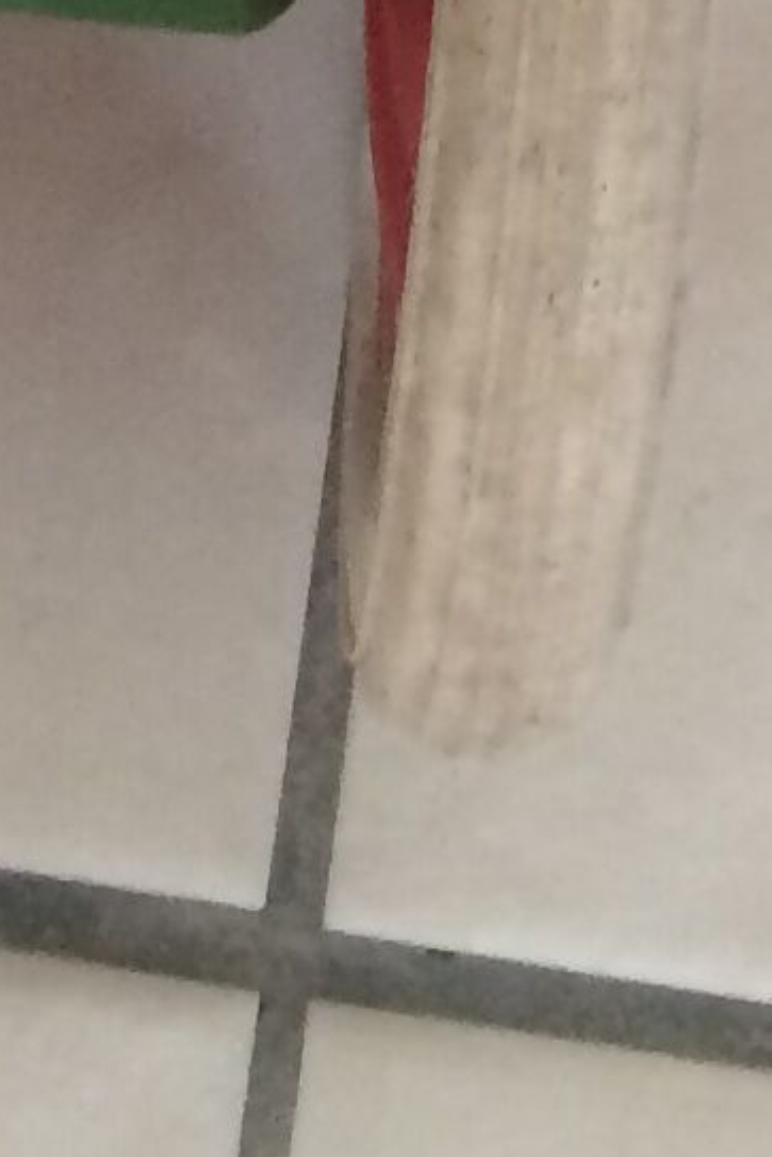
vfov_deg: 9.5
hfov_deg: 7.6
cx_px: 381
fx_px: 5818
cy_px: -2020
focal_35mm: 181
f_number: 2.2
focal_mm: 4.15
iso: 125
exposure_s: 1/33
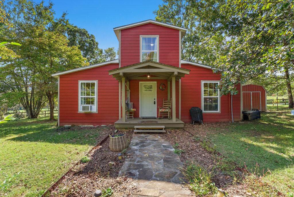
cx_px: 147
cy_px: 98
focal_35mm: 16
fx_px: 127
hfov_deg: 98.1
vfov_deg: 75.2
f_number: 8
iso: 640
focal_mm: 15.6
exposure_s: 1/1250
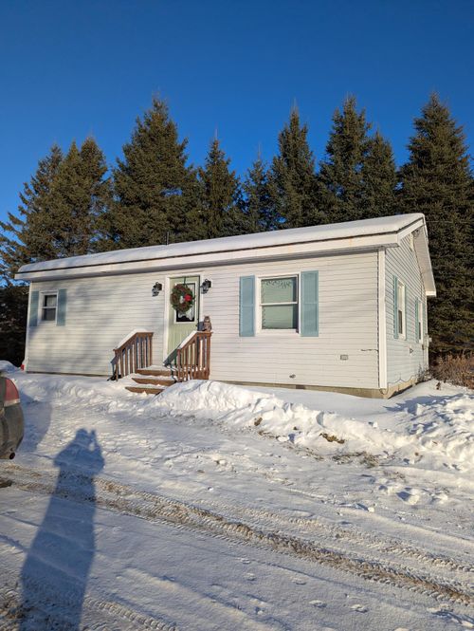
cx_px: 237
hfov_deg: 56.9
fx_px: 437
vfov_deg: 71.5
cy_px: 316
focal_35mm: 24
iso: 40
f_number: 1.85
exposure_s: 1/2833
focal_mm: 6.81
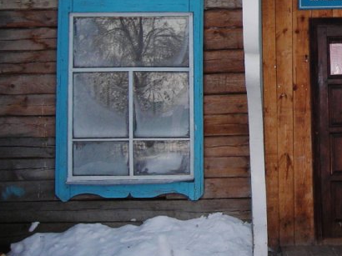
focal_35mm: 95
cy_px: 11
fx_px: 938
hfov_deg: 19.4
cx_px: 420
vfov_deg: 15.3
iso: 70
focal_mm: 6.3
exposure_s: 1/320
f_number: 3.2
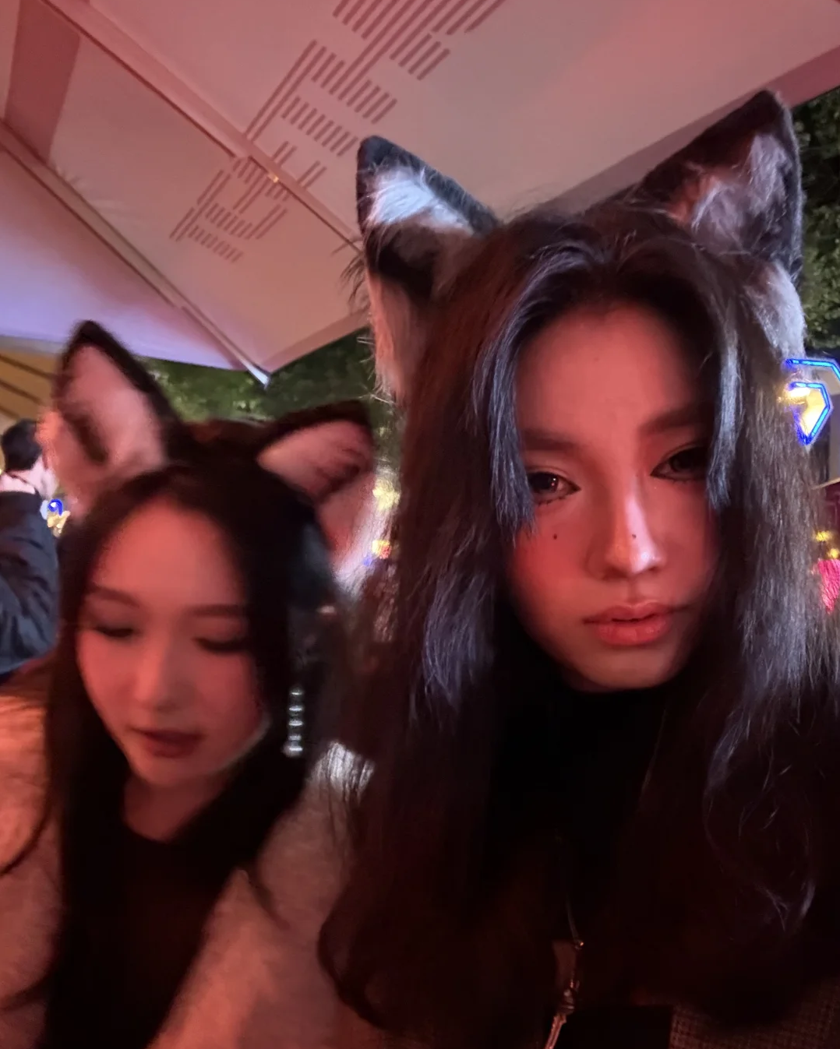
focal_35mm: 24
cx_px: 420
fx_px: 746
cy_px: 543
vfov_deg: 70.3
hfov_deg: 58.8
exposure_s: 1/17
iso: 1600
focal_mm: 2.69
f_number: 1.9
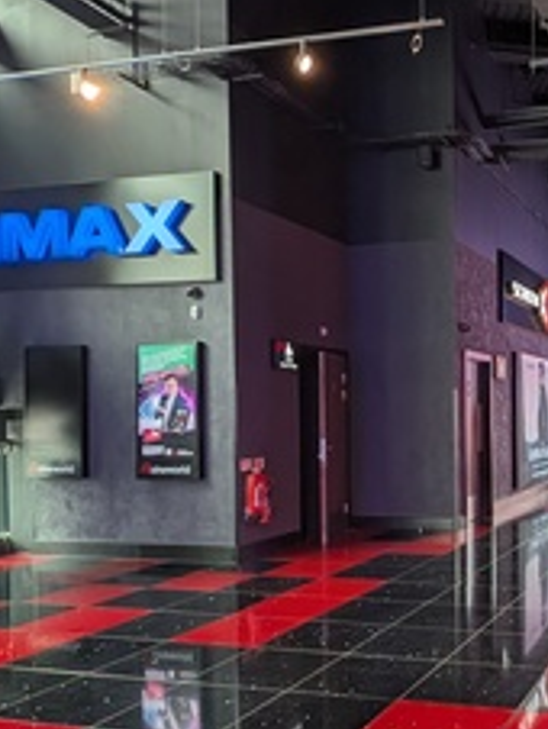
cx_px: 548
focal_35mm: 34
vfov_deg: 53.7
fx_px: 716
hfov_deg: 37.4
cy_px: 423
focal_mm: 2.23
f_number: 1.95
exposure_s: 1/40.1
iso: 72
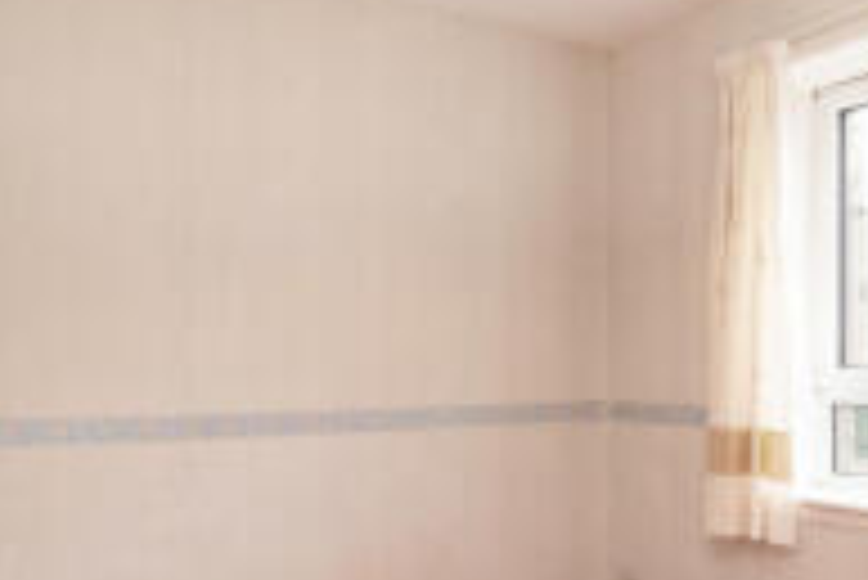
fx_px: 893
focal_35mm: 37
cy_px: 357
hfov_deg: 49.4
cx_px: 670
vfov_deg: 35.8
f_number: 8
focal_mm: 10
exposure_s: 1/20
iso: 320
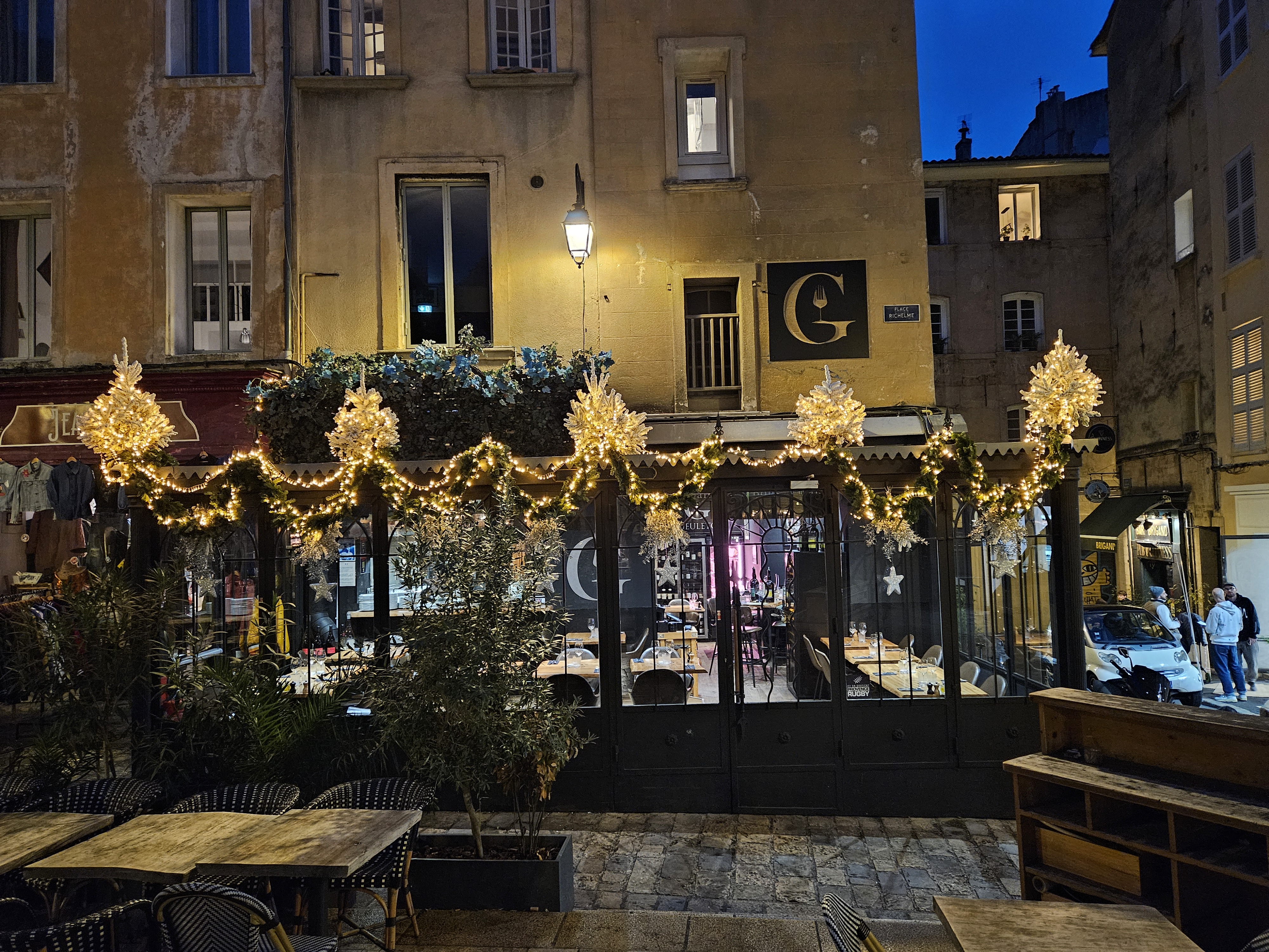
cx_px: 634
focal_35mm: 23
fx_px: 843
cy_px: 476
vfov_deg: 58.9
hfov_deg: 73.9
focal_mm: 5.4
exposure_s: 1/25
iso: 640
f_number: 1.8
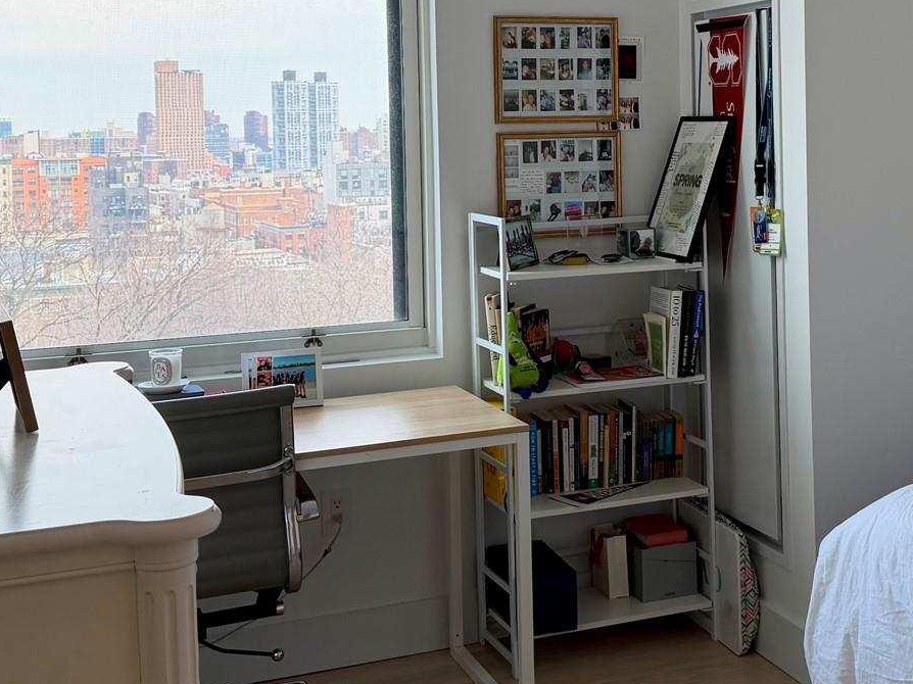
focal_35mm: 55
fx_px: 1450
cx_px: 611
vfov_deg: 26.2
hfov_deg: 34.6
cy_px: 158
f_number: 1.78
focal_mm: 6.76
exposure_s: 1/215
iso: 80
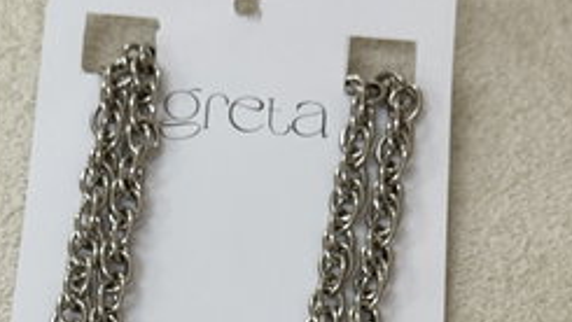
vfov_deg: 10.2
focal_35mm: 114
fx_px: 1730
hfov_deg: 18.7
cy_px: 517
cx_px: 210
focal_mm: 6.76
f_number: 1.78
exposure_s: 1/50
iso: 125
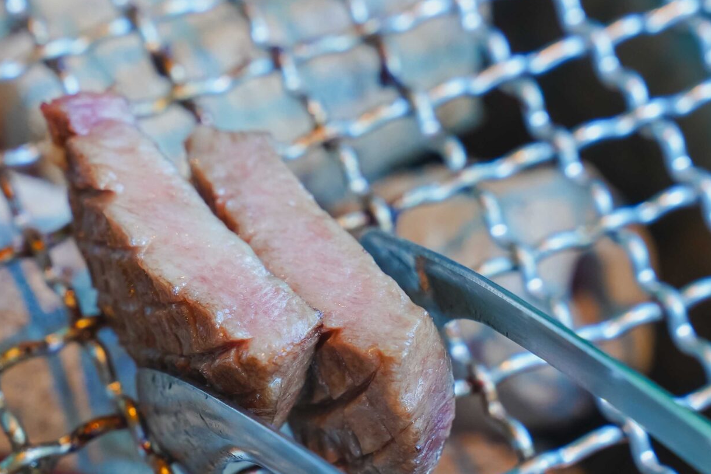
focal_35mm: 147
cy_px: 248
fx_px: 2903
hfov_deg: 13.9
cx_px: 231
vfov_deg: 9.3
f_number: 5.6
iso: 1000
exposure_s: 1/80
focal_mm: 70
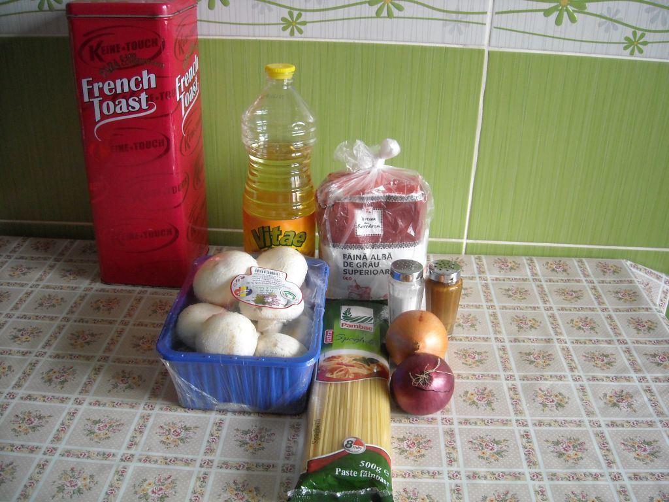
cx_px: 334
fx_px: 676
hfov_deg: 52.6
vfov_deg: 40.7
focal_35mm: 35
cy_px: 251
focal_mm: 5.7
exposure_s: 1/60
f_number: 2.8
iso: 191
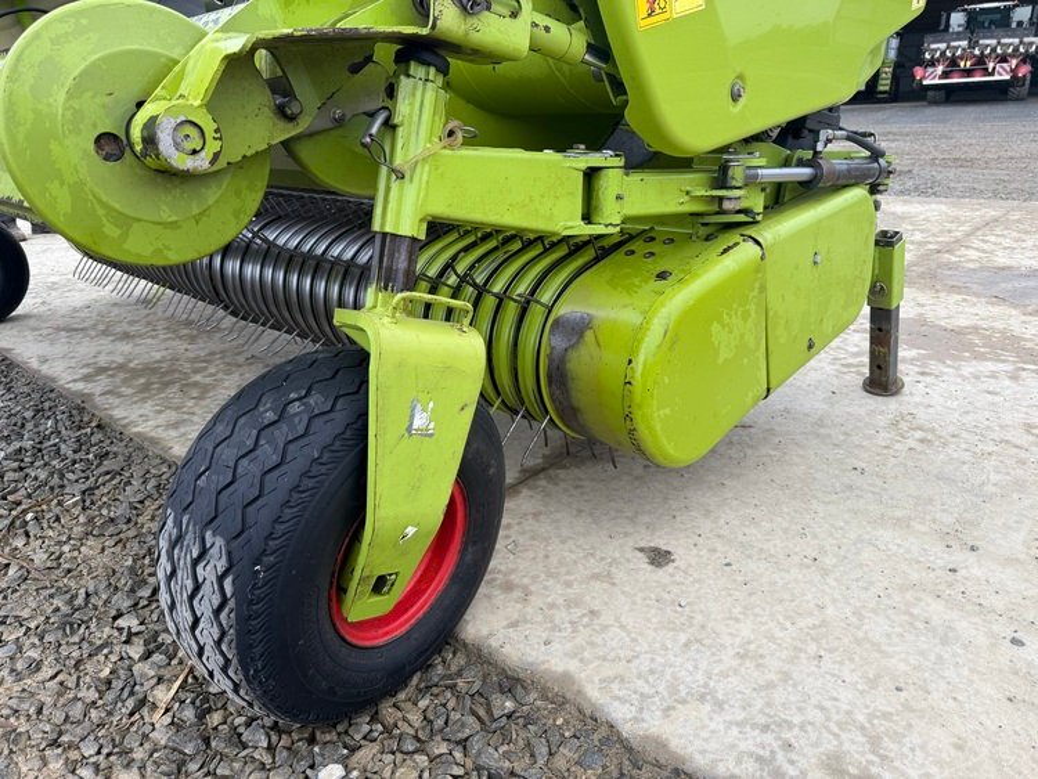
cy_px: 390
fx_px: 720
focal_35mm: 24
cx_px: 519
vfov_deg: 56.8
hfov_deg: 71.6
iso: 80
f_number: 1.78
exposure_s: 1/368
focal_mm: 6.76
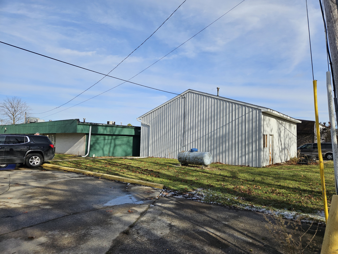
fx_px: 225
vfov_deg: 58.9
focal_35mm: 23
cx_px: 169
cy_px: 127
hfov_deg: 73.9
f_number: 1.8
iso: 25
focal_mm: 5.4
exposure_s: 1/2032
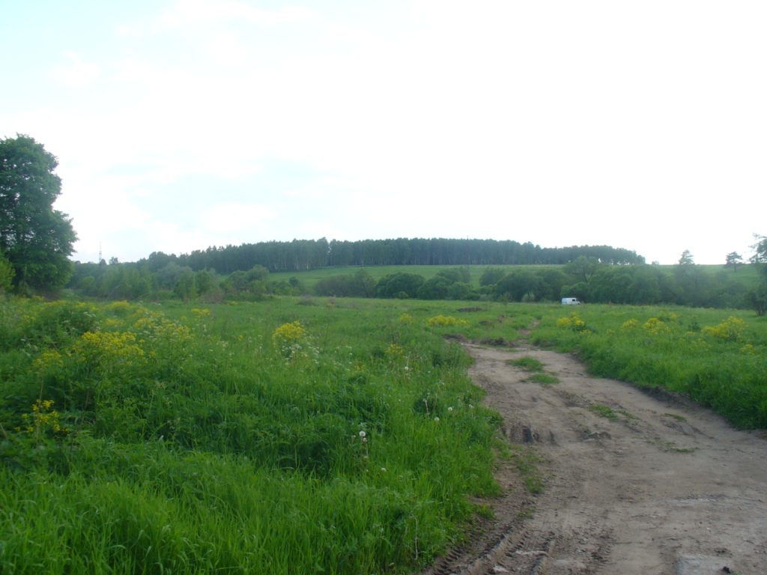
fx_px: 931
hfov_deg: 44.8
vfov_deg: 34.3
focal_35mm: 42
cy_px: 288
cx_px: 384
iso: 80
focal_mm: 7
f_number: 5.8
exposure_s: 1/100
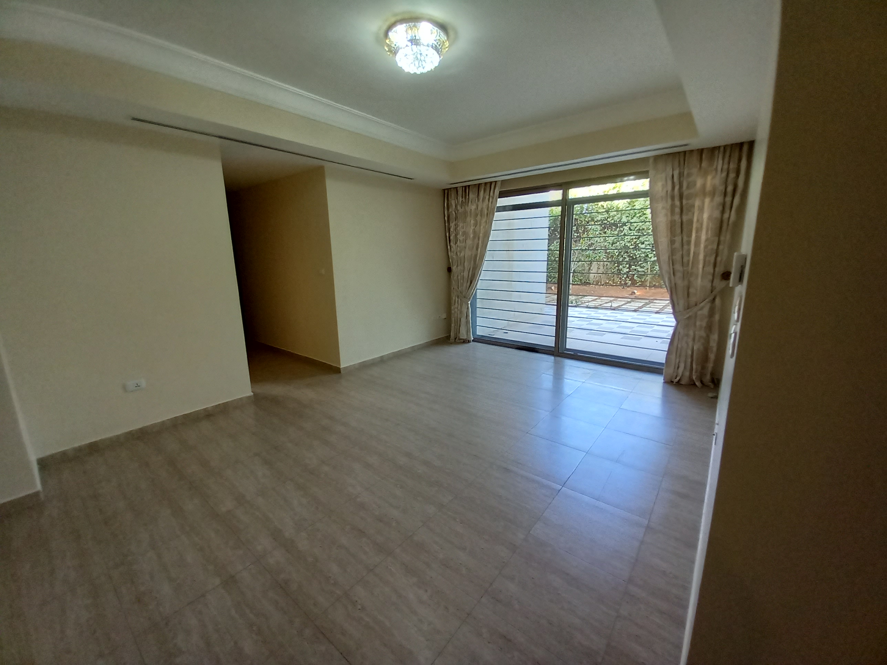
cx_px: 444
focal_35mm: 13
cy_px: 332
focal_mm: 1.13
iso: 100
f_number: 2.2
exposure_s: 1/50
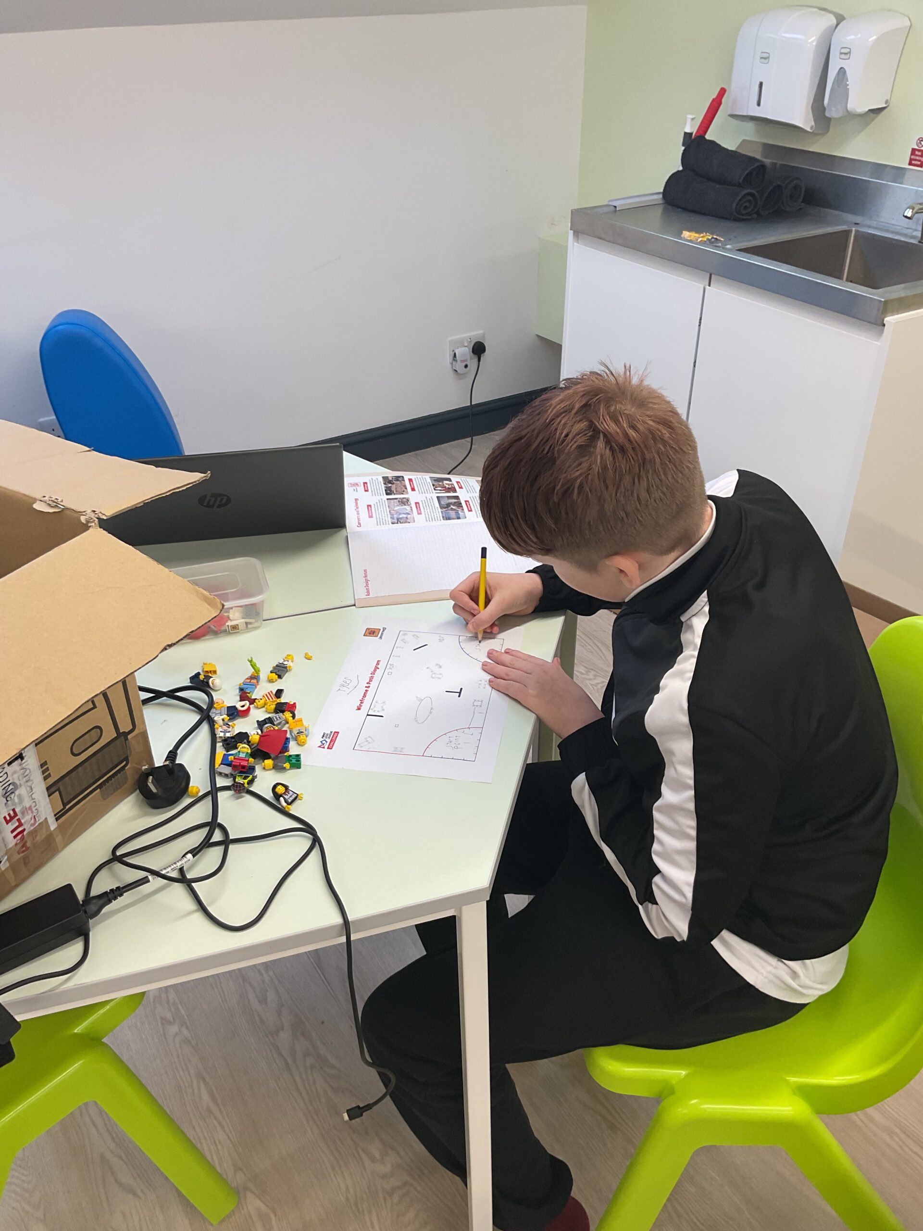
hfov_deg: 48.2
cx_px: 462
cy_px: 616
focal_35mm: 29
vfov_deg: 61.7
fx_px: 1031
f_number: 1.8
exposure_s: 1/60
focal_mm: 3
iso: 40
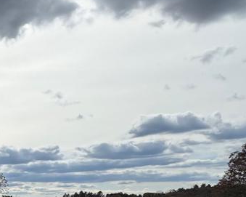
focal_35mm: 58
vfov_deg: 24.4
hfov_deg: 22.9
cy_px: 220
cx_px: -165
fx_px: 422
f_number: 2.2
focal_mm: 2.22
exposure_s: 1/3906
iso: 50
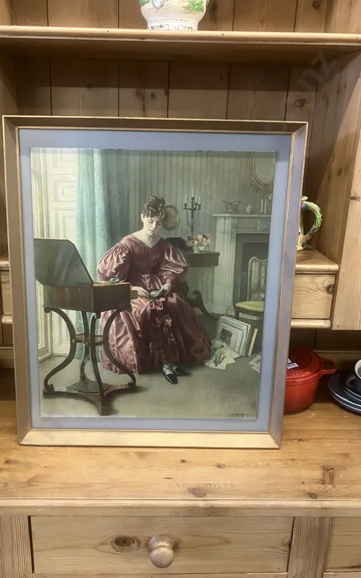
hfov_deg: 41.7
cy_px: 289
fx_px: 472
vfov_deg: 62.9
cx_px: 153
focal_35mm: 30
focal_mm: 3.99
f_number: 1.8
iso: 250
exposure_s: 1/50
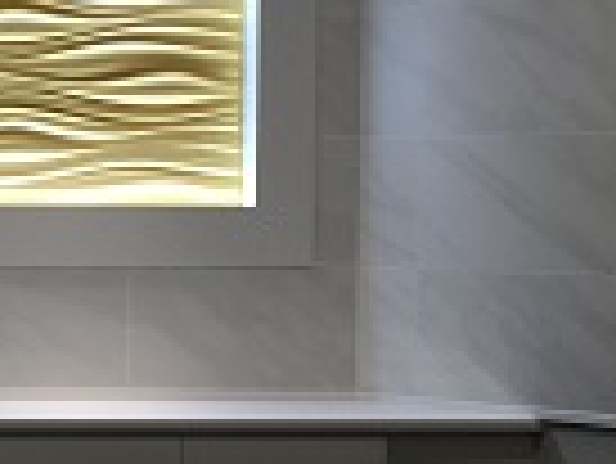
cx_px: -198
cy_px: 252
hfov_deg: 16.8
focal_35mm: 110
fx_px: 1959
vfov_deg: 13.5
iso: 40
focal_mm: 4.15
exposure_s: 1/120
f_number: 2.2
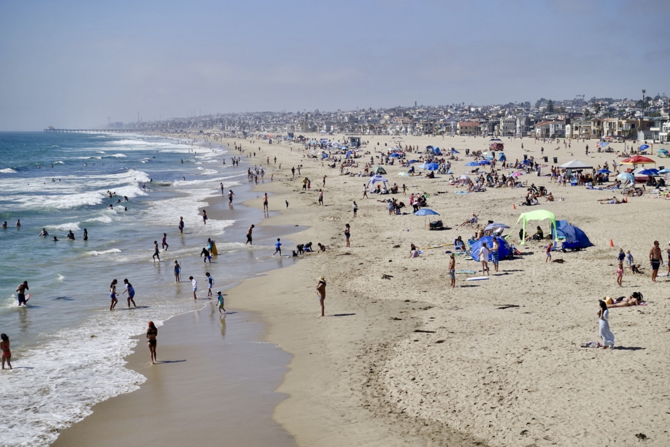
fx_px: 1173
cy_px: 224
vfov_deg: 21.6
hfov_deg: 31.9
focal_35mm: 63
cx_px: 335
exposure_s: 1/125
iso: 125
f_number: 5.6
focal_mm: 22.95
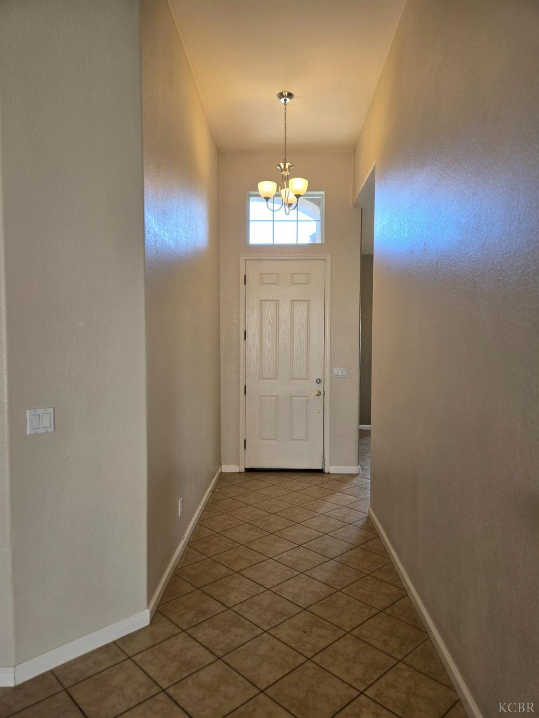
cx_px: 270
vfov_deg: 73.9
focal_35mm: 23
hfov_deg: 58.9
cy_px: 359
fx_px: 478
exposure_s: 1/120
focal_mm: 5.4
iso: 50
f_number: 1.8
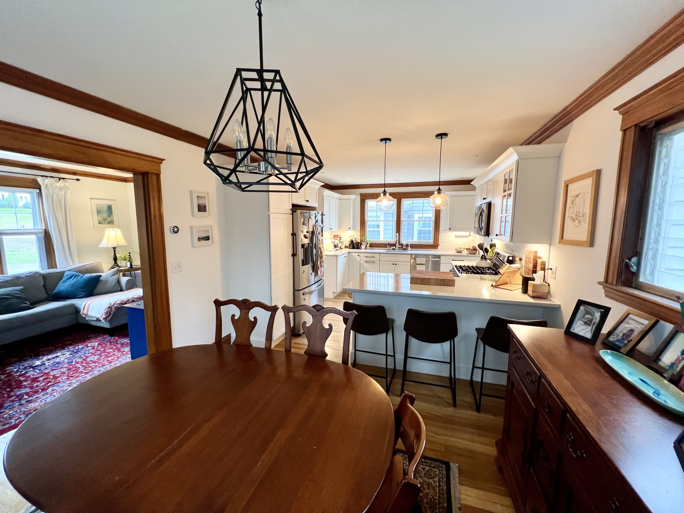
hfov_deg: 106.2
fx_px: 257
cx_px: 342
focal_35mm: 13
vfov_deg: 89.9
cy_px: 256
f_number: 1.8
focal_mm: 1.57
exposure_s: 1/60
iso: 160
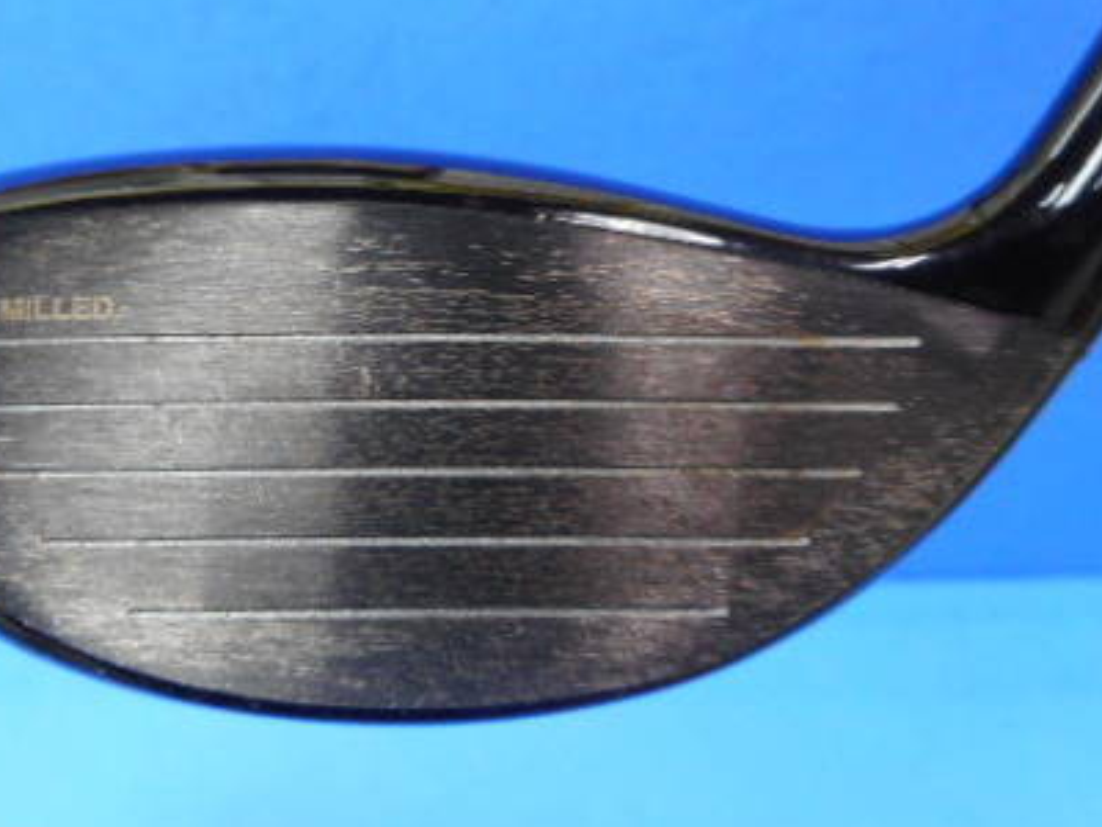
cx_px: 402
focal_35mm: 40
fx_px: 1273
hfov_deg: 46.3
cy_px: 309
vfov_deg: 35.8
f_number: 3.7
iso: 280
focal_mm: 4.5
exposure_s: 1/30
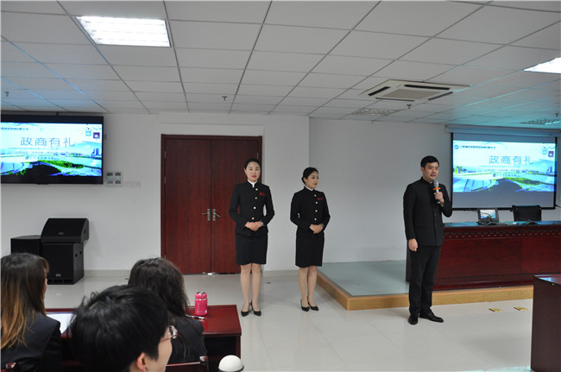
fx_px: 420
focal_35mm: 27
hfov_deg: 67.5
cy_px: 186
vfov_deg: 47.8
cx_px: 280
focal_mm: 18
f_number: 6.3
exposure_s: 1/40
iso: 1000
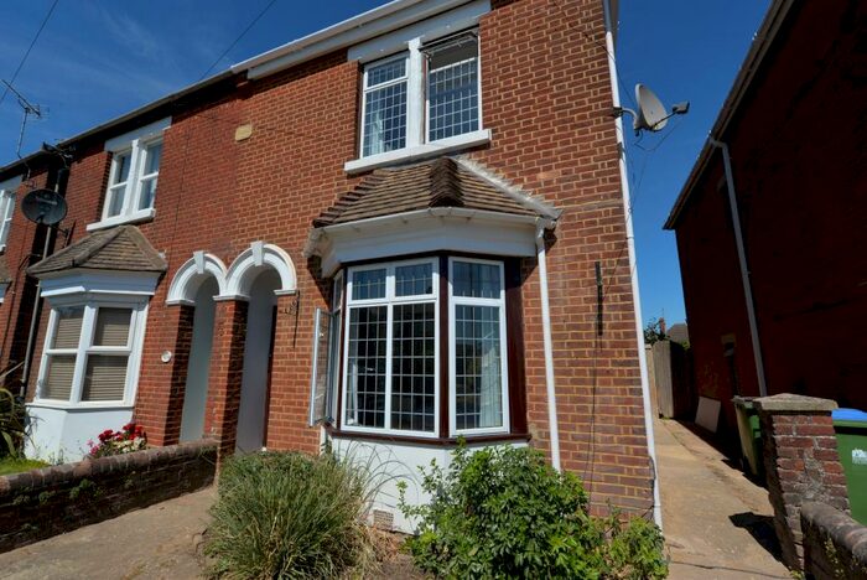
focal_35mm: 16
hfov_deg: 96.7
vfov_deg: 73.9
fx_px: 386
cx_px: 434
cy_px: 290
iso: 100
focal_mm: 16
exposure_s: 1/200
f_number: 11
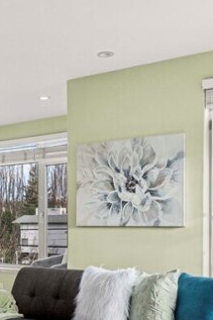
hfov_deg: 25.4
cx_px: 32
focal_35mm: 52
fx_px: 462
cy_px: 220
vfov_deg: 37.7
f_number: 6.7
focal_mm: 12
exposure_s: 1/30
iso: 320
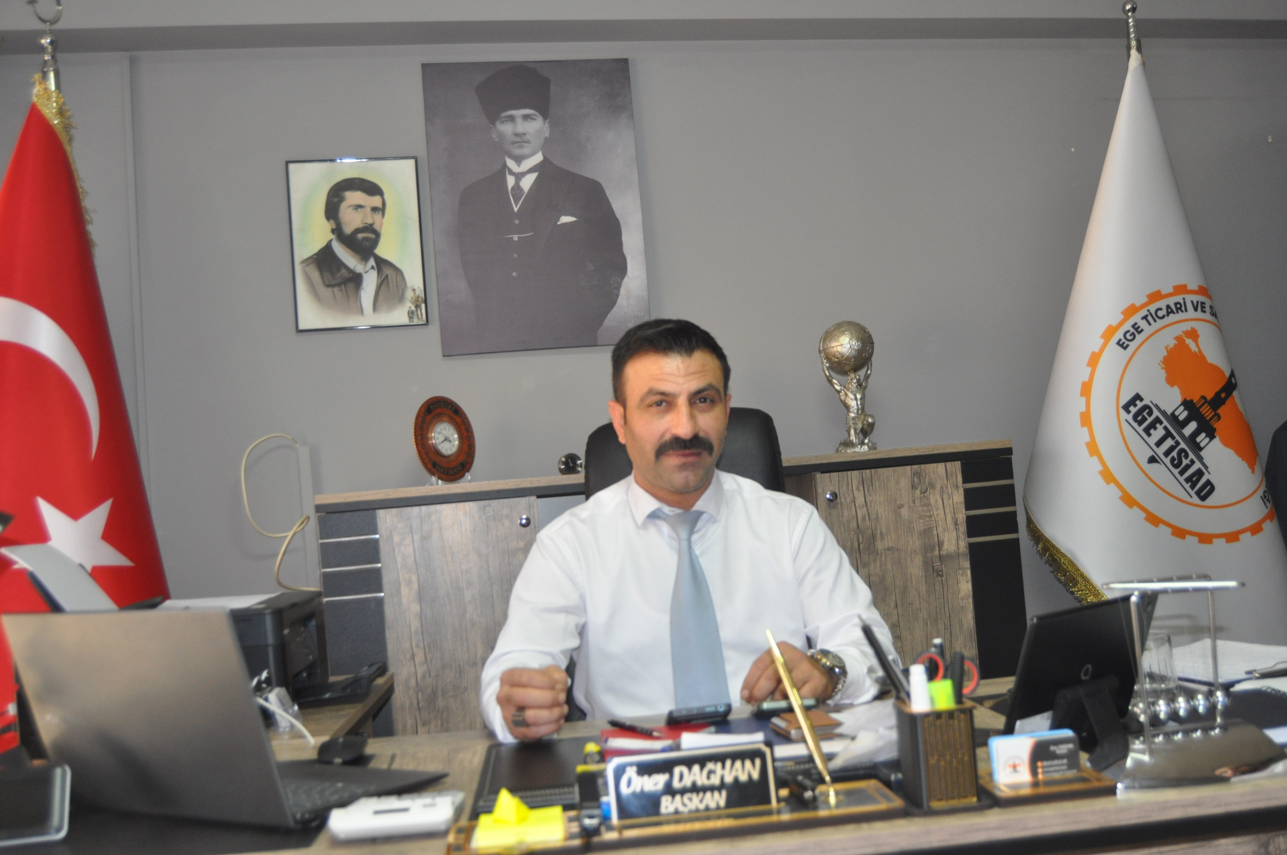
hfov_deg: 49.6
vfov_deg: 34.1
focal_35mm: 39
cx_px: 644
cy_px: 428
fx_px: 1393
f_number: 4
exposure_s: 1/60
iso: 800
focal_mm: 26
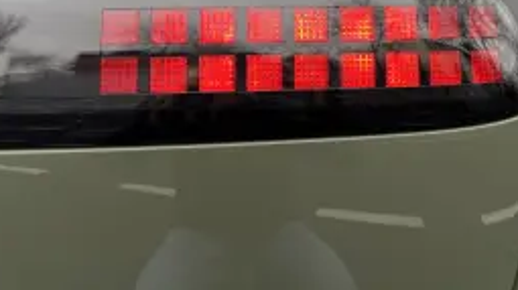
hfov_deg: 50.3
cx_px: 303
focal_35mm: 40
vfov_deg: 28.3
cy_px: 20
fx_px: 549
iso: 50
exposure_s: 1/427
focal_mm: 5.7
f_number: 1.5
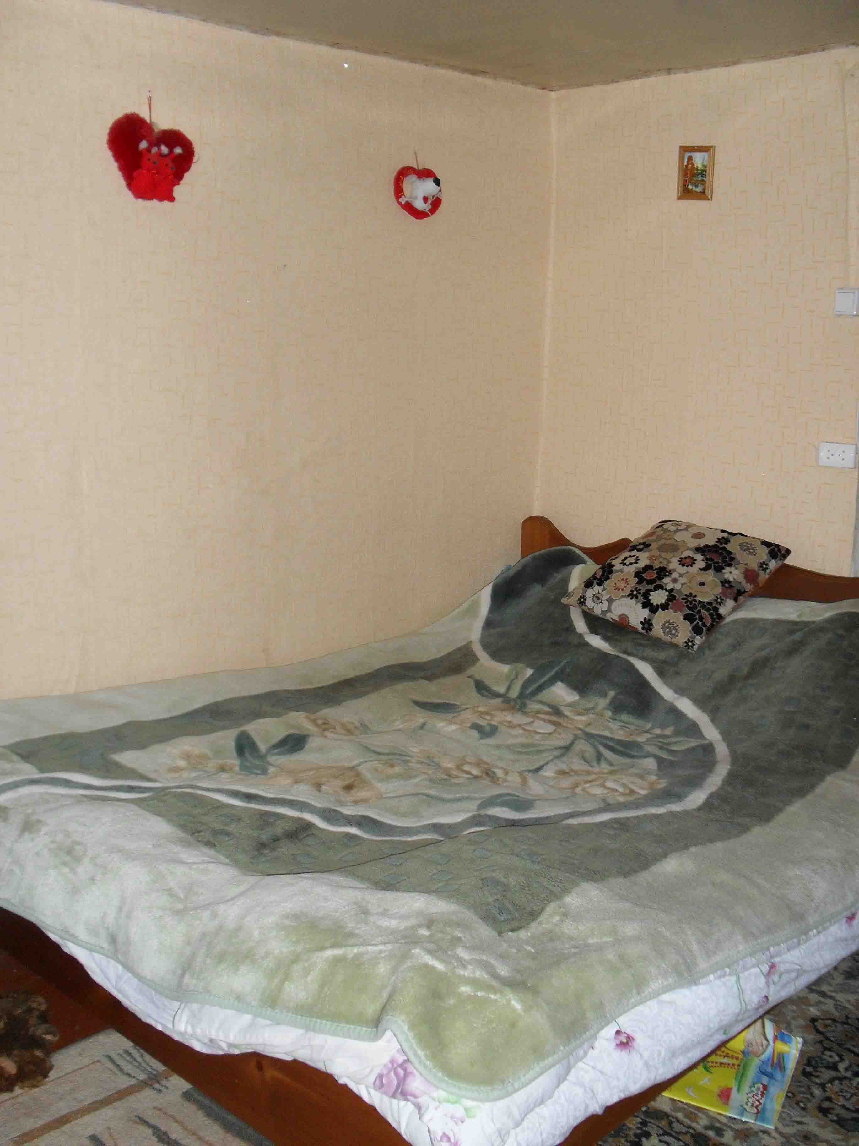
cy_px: 573
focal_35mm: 35
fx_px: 1158
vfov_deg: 52.6
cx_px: 430
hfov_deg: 40.7
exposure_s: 1/45
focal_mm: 6.3
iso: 200
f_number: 3.2
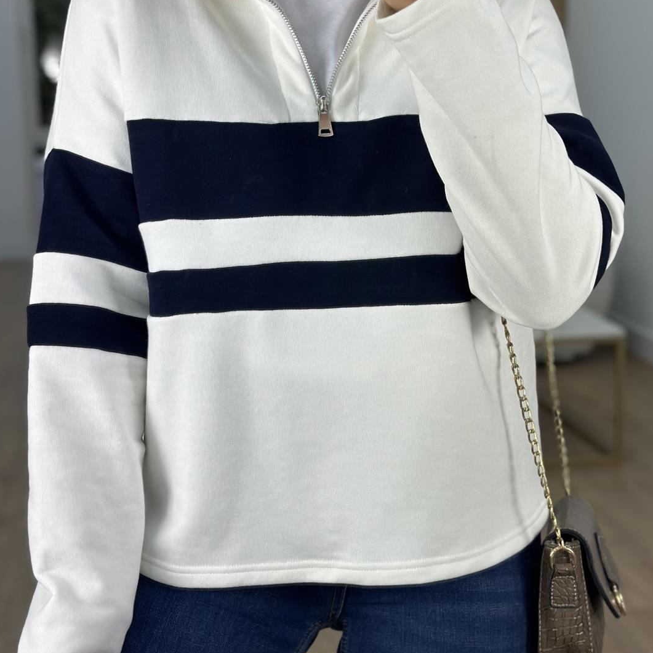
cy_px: 292
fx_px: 1366
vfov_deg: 26.9
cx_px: 322
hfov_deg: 26.9
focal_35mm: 64
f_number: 1.78
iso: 80
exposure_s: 1/297
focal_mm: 6.86
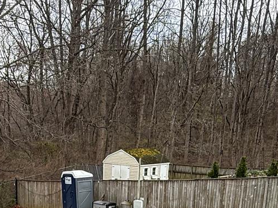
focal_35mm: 57
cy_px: 265
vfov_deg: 23.0
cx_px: 99
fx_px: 458
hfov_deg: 33.6
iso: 64
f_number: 2.2
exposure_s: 1/338
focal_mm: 2.22
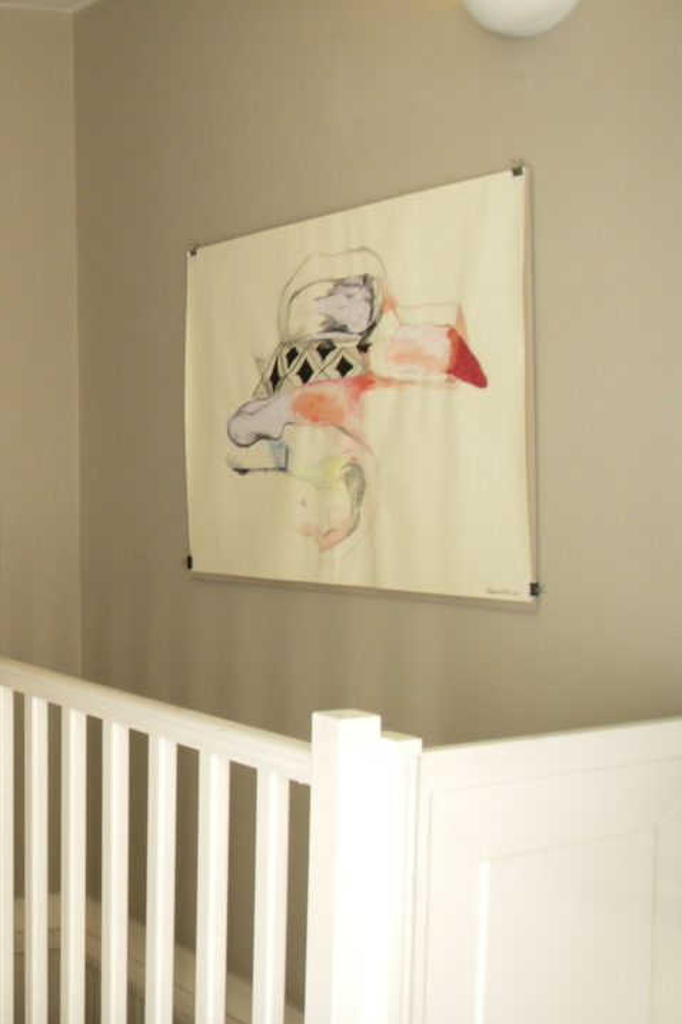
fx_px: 1507
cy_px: 513
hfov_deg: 24.6
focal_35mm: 53
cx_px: 44
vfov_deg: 37.5
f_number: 3.3
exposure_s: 1/8
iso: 160
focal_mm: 6.3
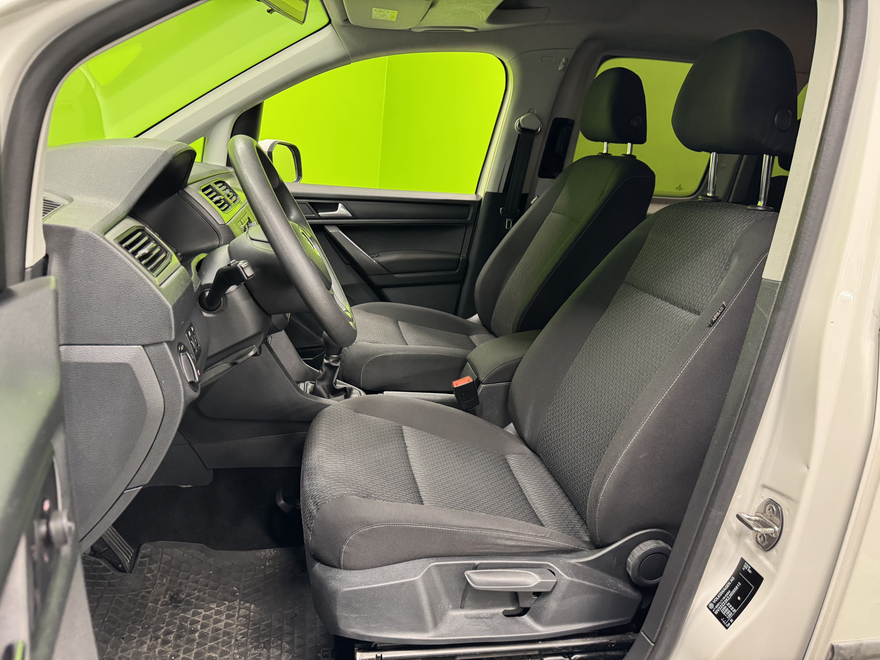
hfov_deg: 71.6
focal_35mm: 24
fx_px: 610
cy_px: 330
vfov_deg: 56.8
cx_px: 440
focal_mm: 6.76
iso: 500
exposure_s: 1/50
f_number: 1.78
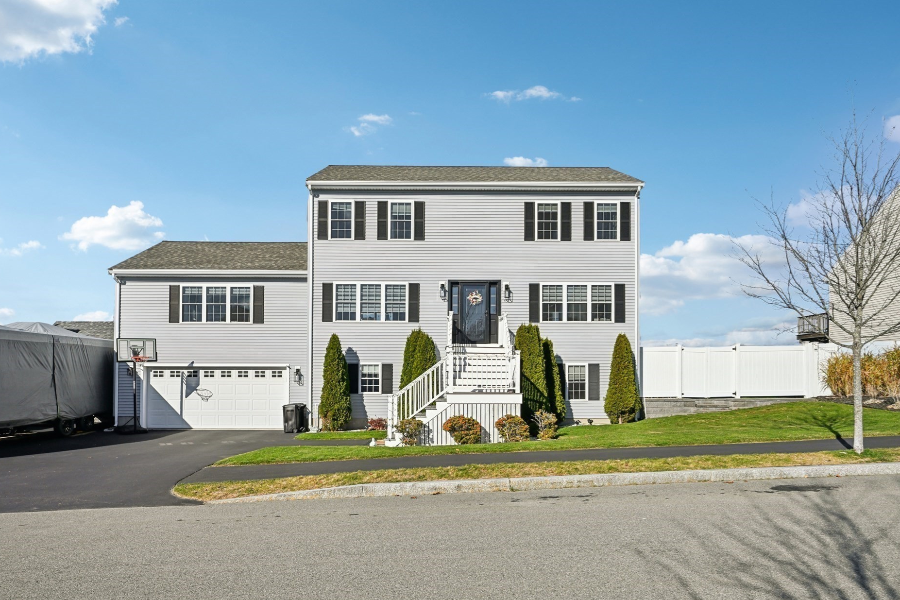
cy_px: 321
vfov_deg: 59.4
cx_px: 444
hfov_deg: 81.2
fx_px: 525
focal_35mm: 21
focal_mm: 19
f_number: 8
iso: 100
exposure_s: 1/500
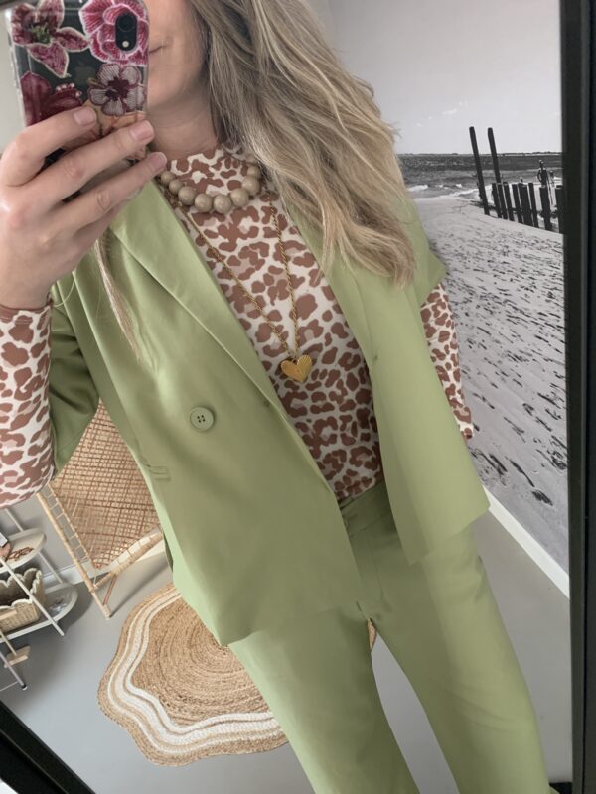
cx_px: 298
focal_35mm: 26
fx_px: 597
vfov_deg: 67.3
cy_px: 397
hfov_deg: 53.1
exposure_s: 1/42
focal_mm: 4.25
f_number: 1.8
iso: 400
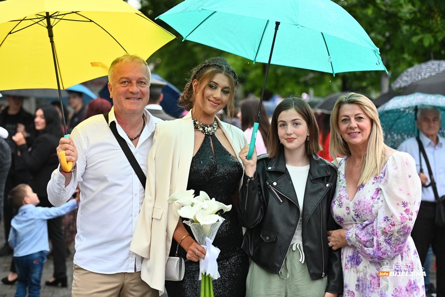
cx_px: 222
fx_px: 964
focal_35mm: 78
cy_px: 148
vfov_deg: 17.5
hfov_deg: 26.0
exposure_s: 1/400
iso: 1000
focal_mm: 78
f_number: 2.8
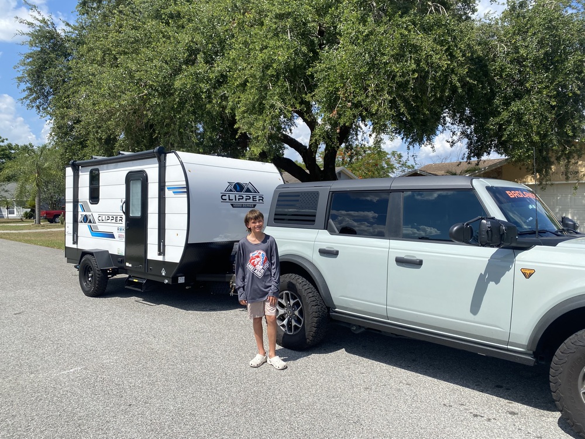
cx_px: 292
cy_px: 220
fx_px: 439
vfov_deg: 53.1
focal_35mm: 26
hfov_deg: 67.3
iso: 32
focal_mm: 4.25
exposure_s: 1/3125
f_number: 1.8
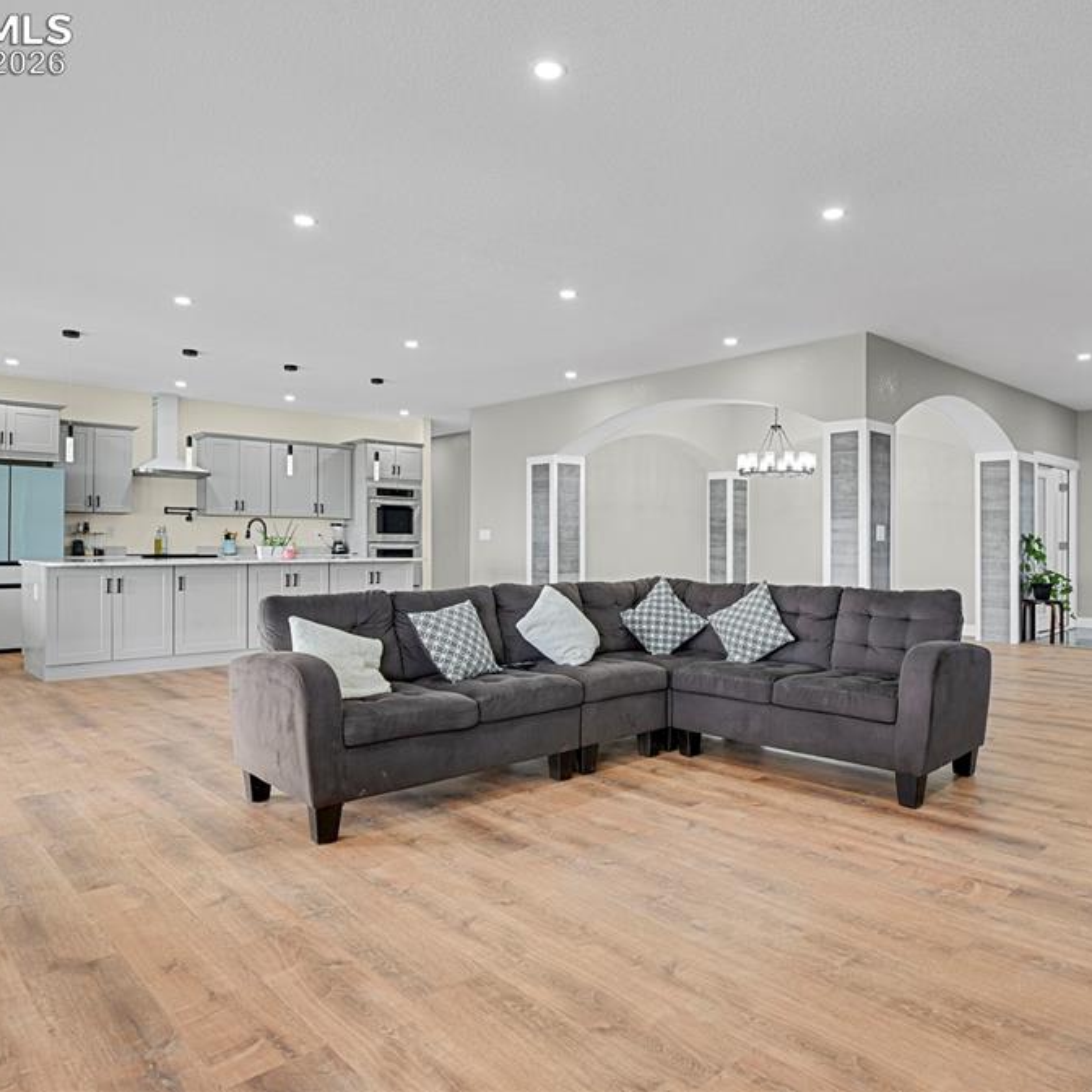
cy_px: 540
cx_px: 578
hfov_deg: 69.6
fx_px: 785
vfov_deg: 69.6
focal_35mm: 22
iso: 250
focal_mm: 17
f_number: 8
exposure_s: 2
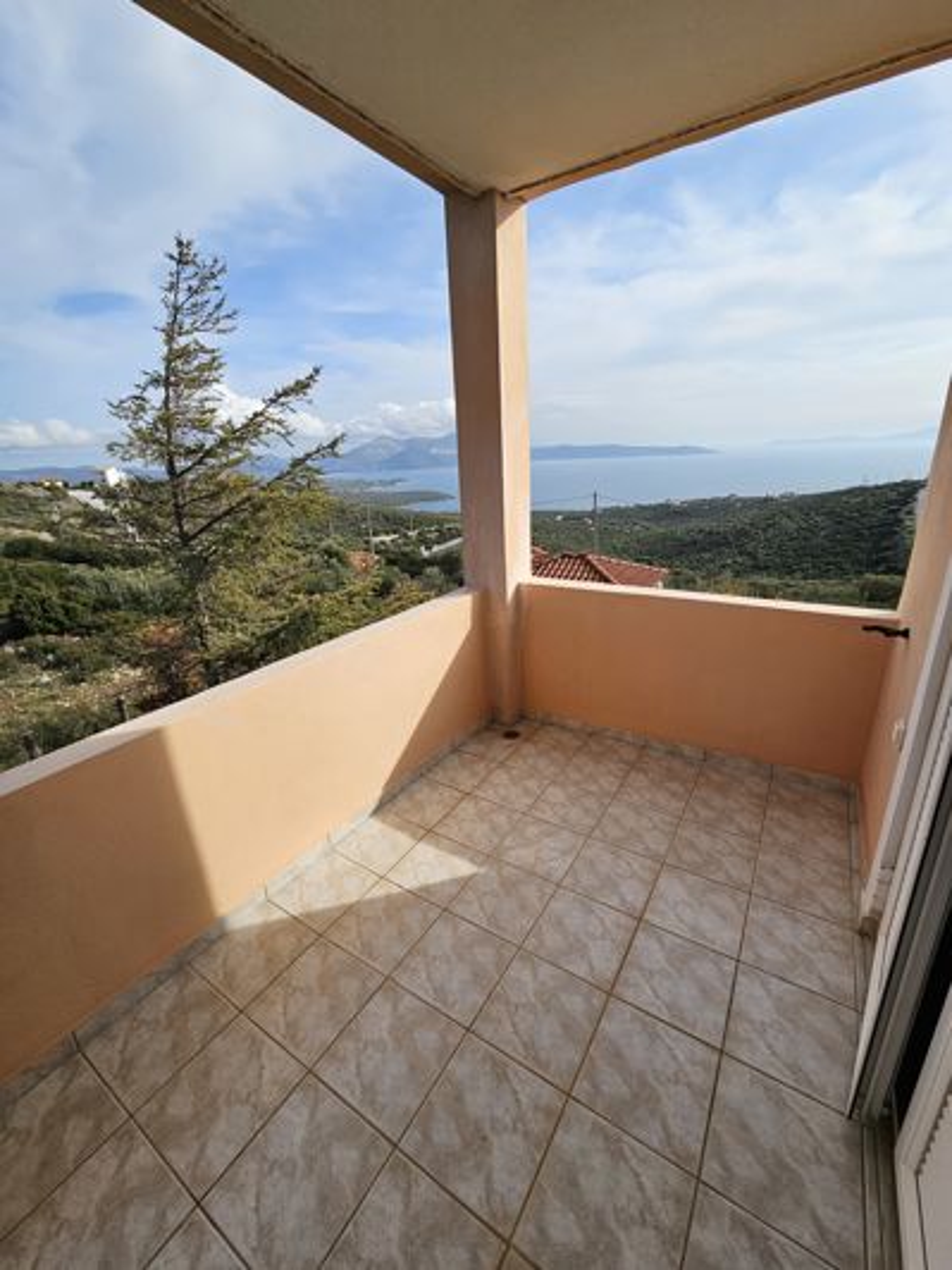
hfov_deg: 89.9
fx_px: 477
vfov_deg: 106.2
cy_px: 635
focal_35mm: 13
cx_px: 476
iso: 50
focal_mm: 2.2
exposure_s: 1/2913
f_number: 2.2
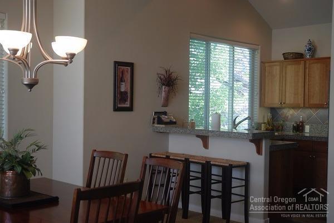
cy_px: 112
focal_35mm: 46
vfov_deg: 29.0
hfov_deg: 42.3
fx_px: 432
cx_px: 167
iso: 200
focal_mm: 31
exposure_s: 1/40
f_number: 4
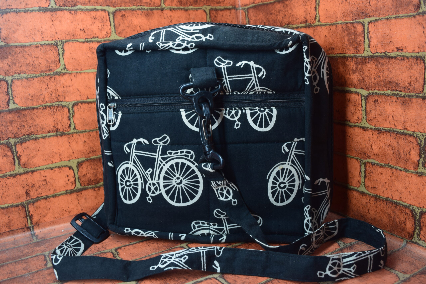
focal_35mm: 36
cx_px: 213
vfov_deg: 36.9
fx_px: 426
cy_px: 142
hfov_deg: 53.1
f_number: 7.1
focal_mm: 24
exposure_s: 1/30
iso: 400
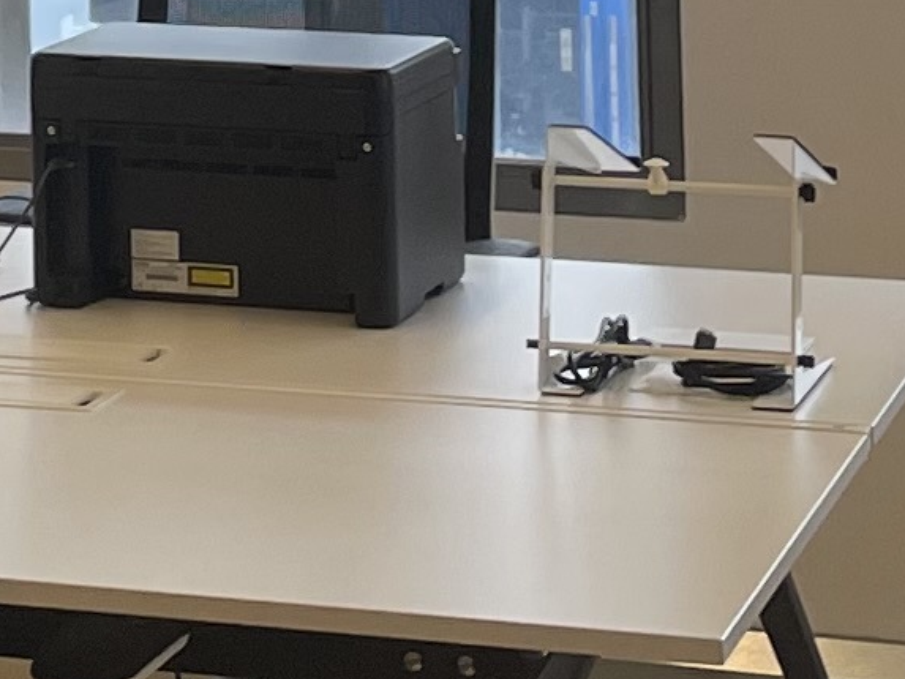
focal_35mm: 183
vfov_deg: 7.6
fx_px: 4785
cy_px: -965
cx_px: -207
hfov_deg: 10.6
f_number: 1.6
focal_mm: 4.2
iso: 64
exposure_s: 1/99
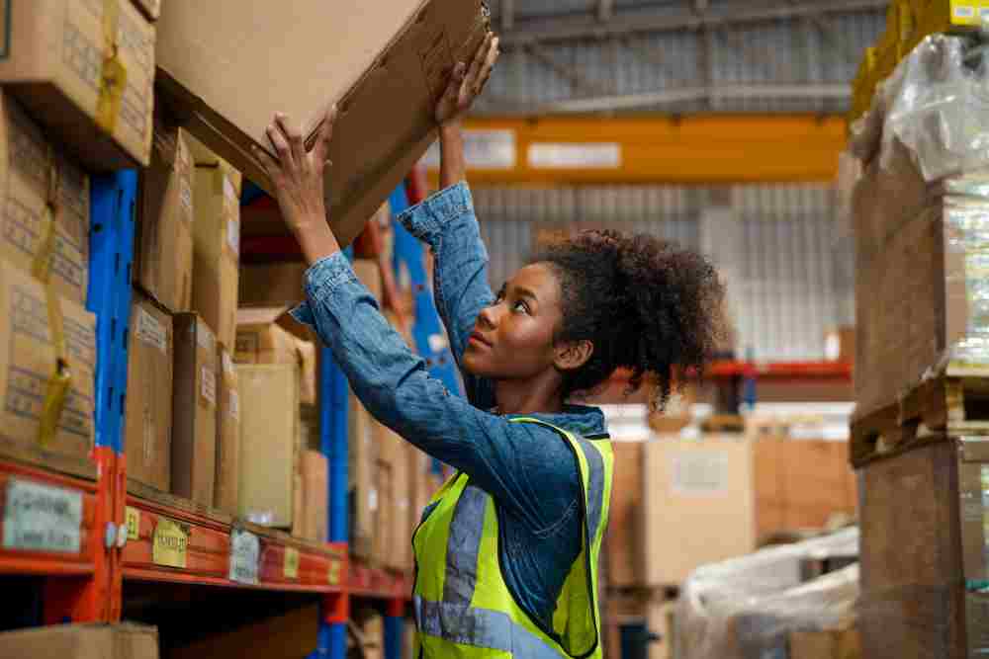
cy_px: 330
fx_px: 1374
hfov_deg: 39.6
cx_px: 494
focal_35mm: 50
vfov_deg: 27.0
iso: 320
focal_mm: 50
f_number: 2.2
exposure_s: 1/80
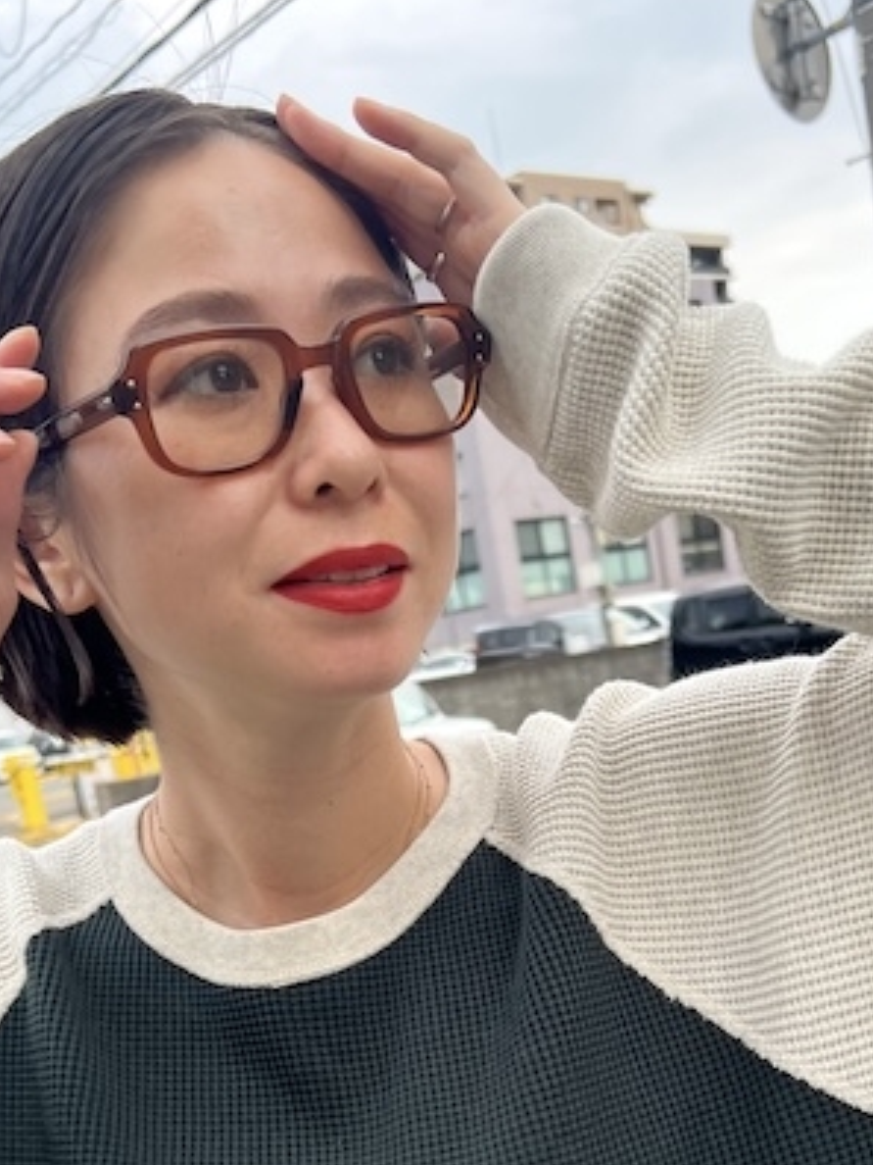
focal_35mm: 46
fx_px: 1547
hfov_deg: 31.5
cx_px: 503
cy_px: 950
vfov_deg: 39.4
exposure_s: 1/248
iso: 50
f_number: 1.5
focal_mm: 5.7
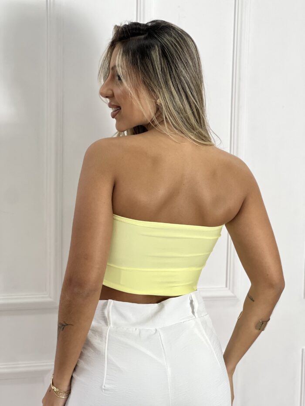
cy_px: 203
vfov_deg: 25.3
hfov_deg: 19.1
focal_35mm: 77
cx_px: 152
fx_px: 904
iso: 125
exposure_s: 1/120
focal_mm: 9
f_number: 2.8
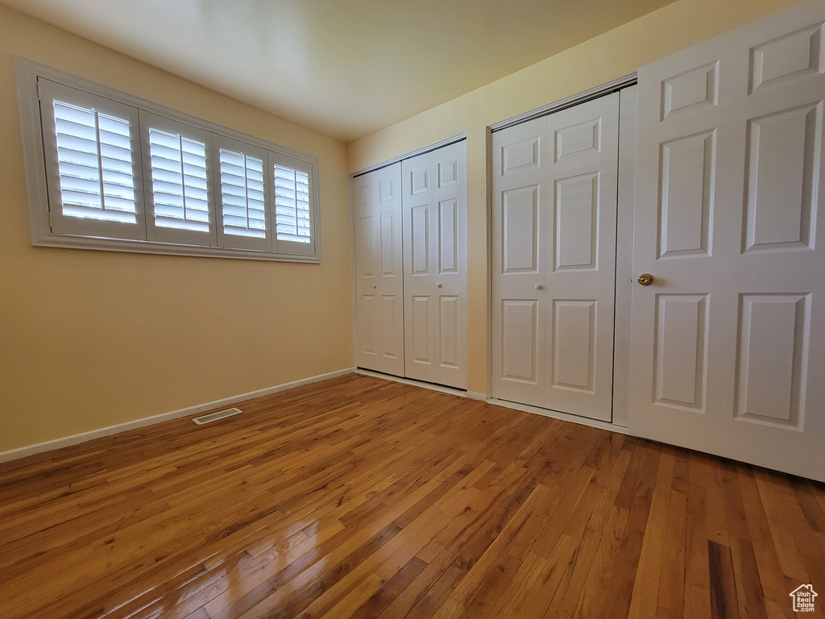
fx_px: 310
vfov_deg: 89.9
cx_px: 412
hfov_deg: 106.2
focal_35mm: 13
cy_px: 310
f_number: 2.2
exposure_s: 1/60
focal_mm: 2.2
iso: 250
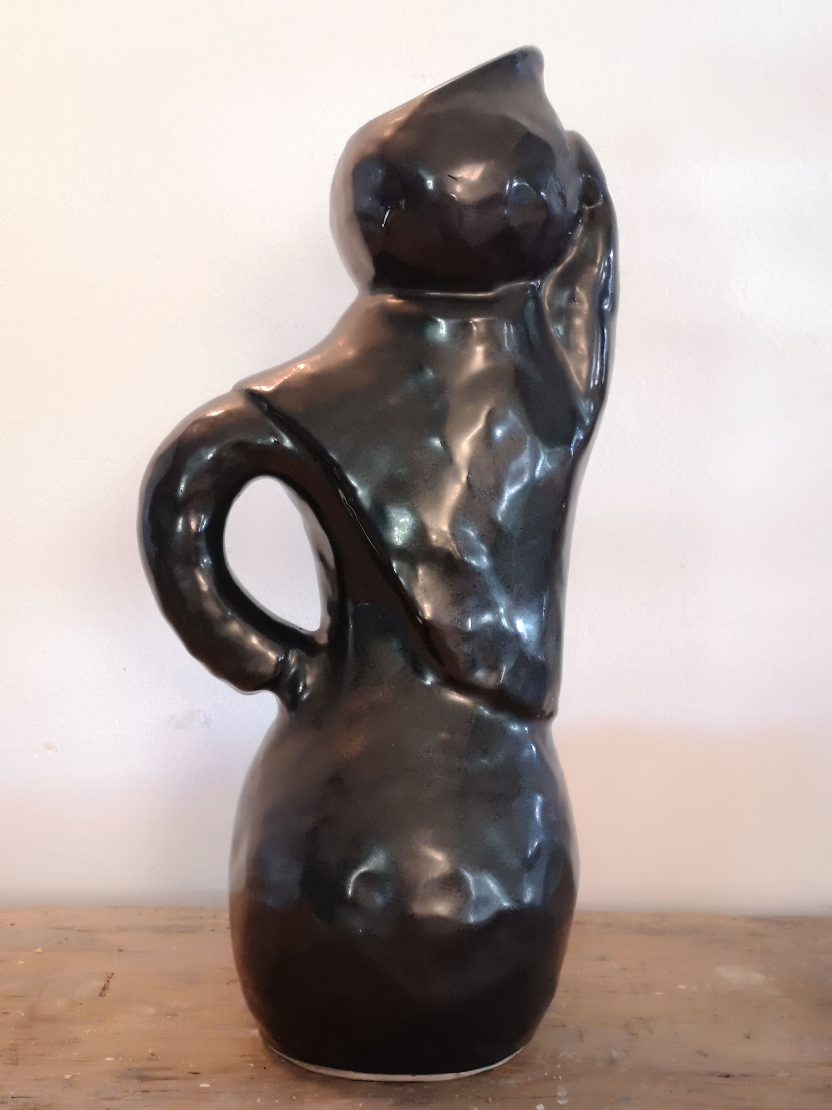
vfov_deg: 35.5
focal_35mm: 54
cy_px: 555
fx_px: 1731
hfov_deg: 27.0
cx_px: 416
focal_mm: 3.95
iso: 500
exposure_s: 1/20
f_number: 1.8
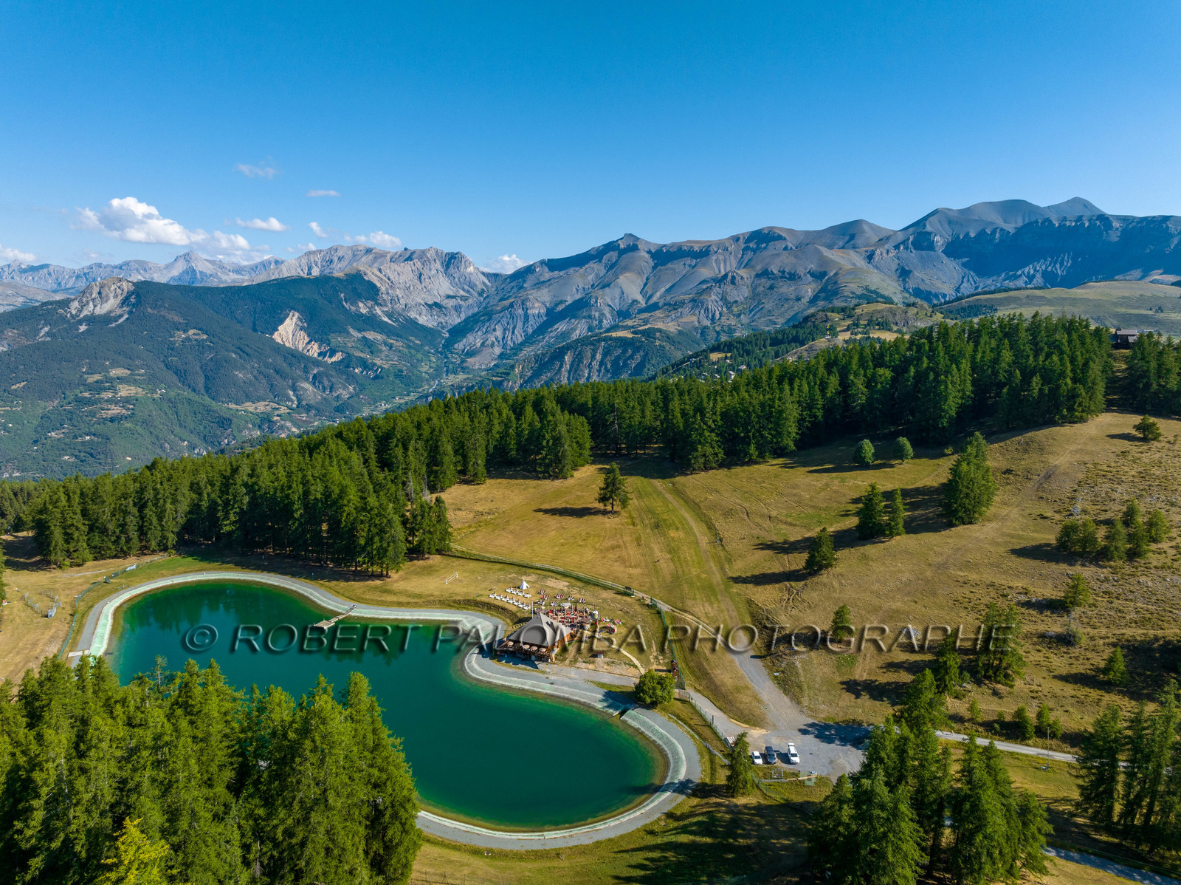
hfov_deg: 71.6
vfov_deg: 56.8
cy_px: 442
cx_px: 590
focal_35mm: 24
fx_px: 818
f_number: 8
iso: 100
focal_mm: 12.3
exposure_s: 1/320
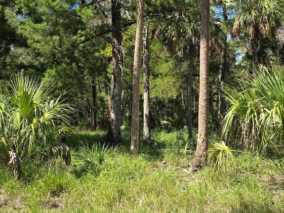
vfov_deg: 34.3
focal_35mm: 42
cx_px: 166
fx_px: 345
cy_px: 92
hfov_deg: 44.6
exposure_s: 1/330
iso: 12
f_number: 1.7
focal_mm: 6.3
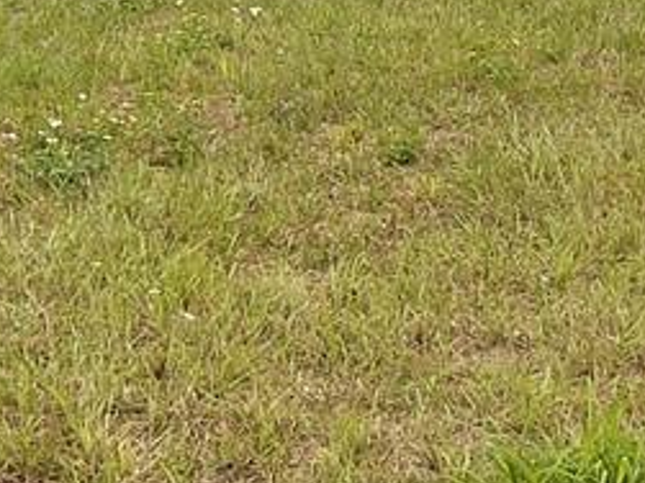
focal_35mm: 166
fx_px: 3092
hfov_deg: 11.9
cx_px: 329
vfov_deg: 8.8
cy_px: -136
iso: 50
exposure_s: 1/339
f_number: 1.5
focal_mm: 5.7
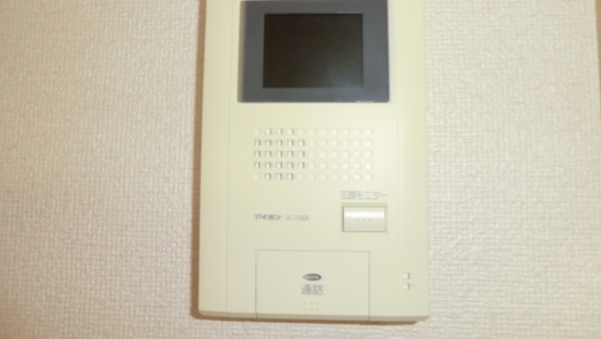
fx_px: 430
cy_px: 138
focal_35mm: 27
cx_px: 297
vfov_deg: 42.7
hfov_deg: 69.8
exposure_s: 1/30
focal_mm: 4.3
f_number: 3.2
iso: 200
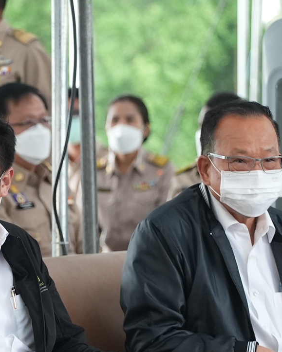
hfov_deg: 5.8
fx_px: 2794
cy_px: 220
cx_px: 21
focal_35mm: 268
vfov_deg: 7.2
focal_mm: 100
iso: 4000
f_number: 4
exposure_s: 1/500
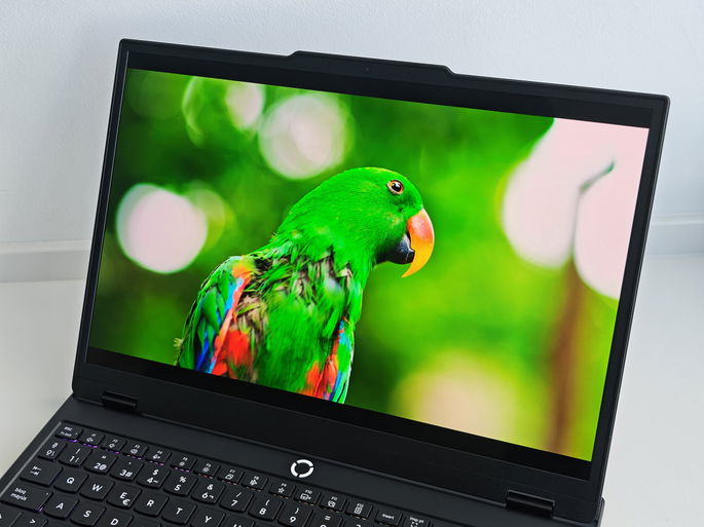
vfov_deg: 31.5
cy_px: 264
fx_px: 935
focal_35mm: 46
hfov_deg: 41.3
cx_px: 352
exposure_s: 1/100
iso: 50
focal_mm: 8.72
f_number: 1.63
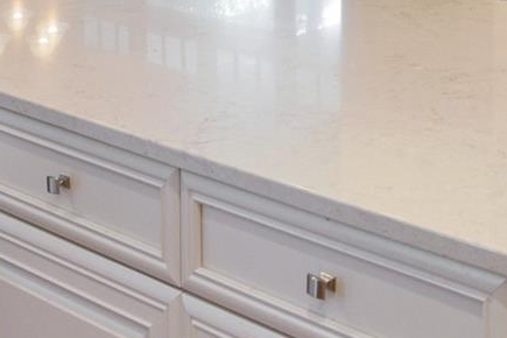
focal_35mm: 80
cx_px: 497
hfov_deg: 24.3
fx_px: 1127
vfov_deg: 15.4
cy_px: -212
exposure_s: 1/30
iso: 320
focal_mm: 17
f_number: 7.1
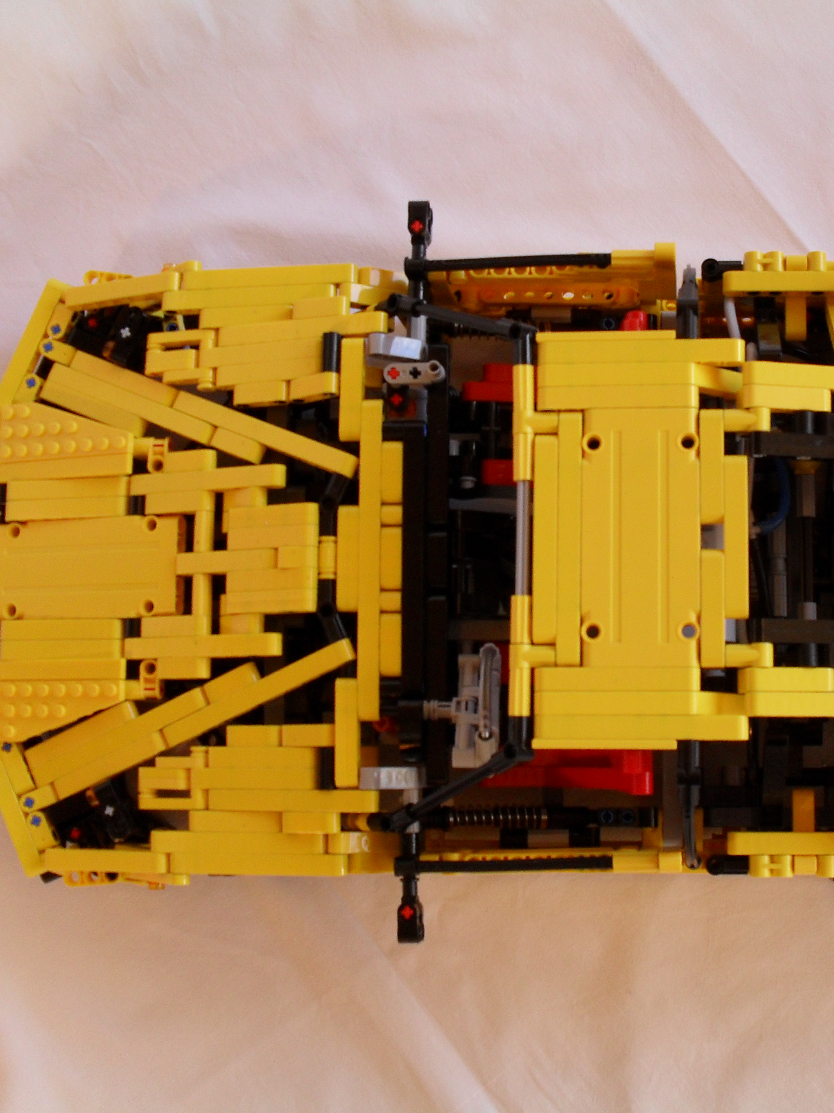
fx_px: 1510
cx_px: 641
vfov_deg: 40.4
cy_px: 555
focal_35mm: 47
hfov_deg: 30.3
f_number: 3.2
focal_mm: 6.3
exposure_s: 1/45
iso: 100
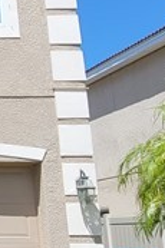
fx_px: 551
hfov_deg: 11.9
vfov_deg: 25.4
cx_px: -284
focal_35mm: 80
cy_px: 116
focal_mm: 2.2
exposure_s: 1/1512
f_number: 2.2
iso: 64
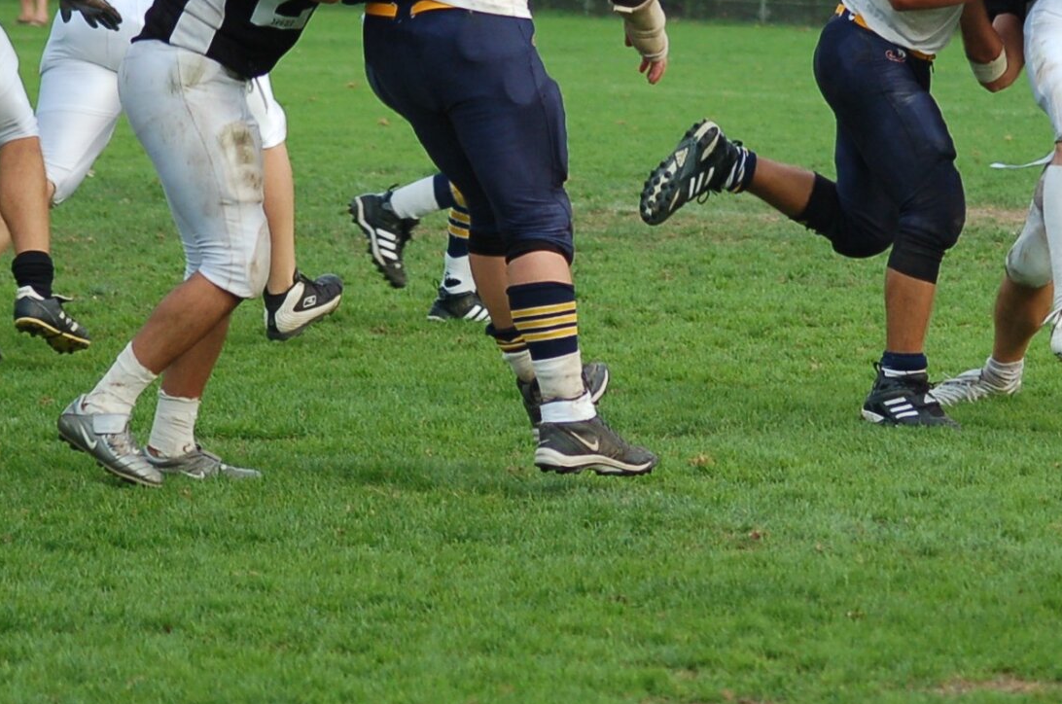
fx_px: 8452
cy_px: 55
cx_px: 832
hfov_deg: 7.2
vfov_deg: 4.8
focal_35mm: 287
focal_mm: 95
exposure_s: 1/640
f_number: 4.2
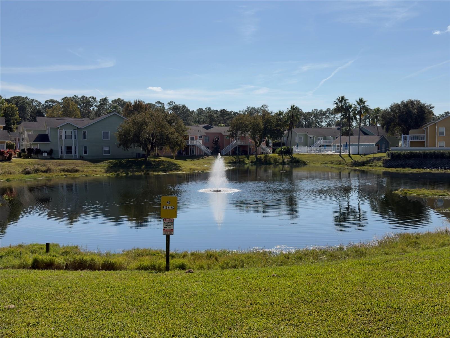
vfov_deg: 40.7
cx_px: 225
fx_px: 455
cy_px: 169
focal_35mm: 35
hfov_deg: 52.6
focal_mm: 6.76
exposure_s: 1/8264
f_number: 1.78
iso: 64
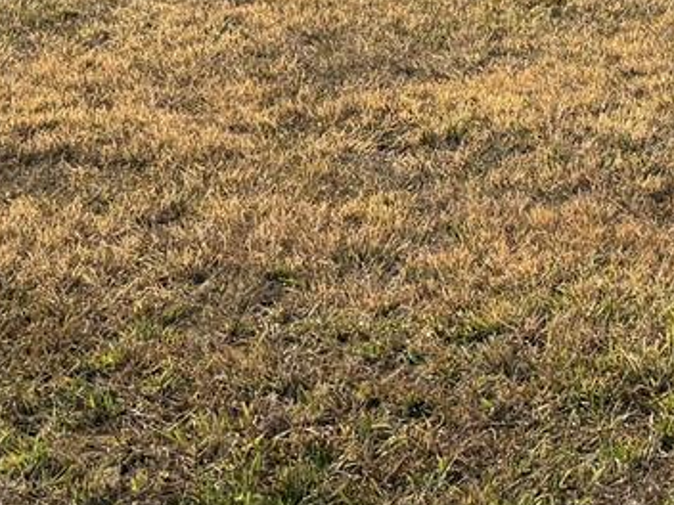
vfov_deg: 12.9
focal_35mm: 109
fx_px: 2122
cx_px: 898
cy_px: -251
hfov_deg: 16.9
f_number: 1.78
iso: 100
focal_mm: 6.76
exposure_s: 1/6711
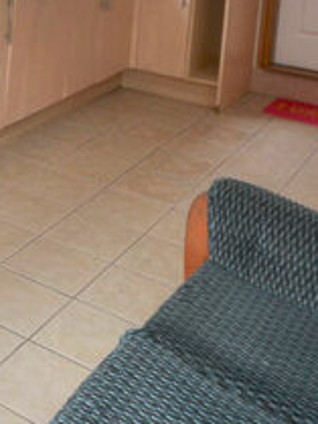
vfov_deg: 30.0
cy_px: -36
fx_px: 710
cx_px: -105
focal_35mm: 58
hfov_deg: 22.4
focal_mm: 12
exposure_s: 1/125
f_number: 5.6
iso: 400
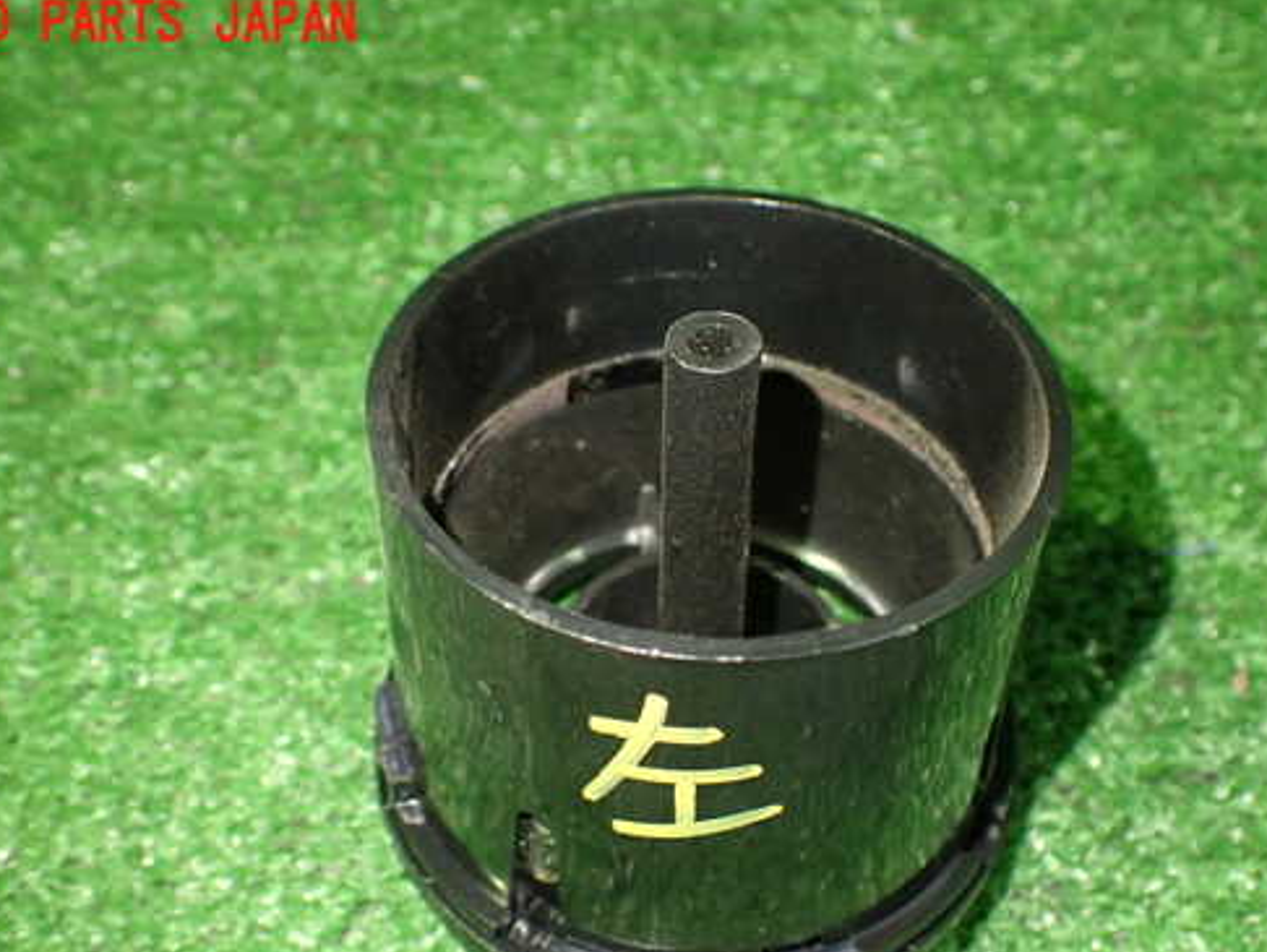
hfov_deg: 50.1
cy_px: 579
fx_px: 1355
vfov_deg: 38.5
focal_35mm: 37
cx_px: 665
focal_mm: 5.4
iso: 800
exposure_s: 1/40
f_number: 2.3
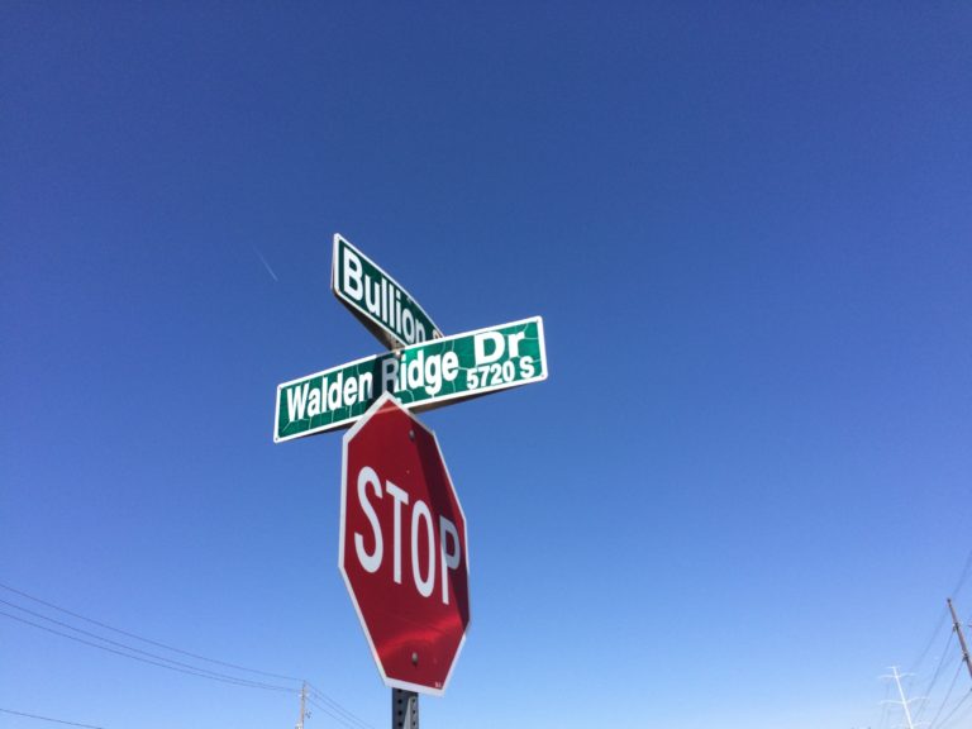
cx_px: 486
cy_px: 364
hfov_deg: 61.7
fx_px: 814
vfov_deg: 48.2
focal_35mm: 29
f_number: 2.2
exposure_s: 1/2160
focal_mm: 4.15
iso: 32
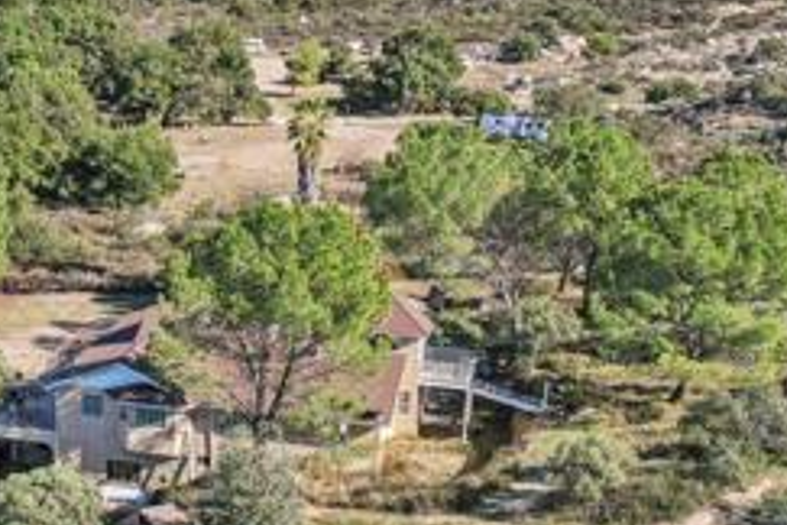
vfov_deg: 23.3
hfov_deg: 33.7
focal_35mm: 58
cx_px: 185
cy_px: 209
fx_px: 1268
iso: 140
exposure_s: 1/2000
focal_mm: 8.4
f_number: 2.8
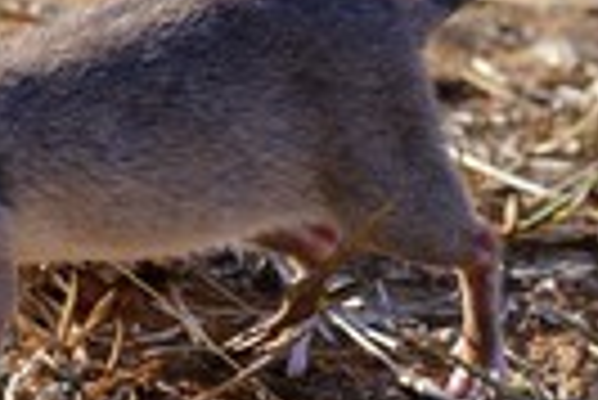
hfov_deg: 11.0
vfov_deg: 7.5
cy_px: -63
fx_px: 3043
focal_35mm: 183
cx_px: -157
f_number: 6.3
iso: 200
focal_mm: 58
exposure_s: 1/250
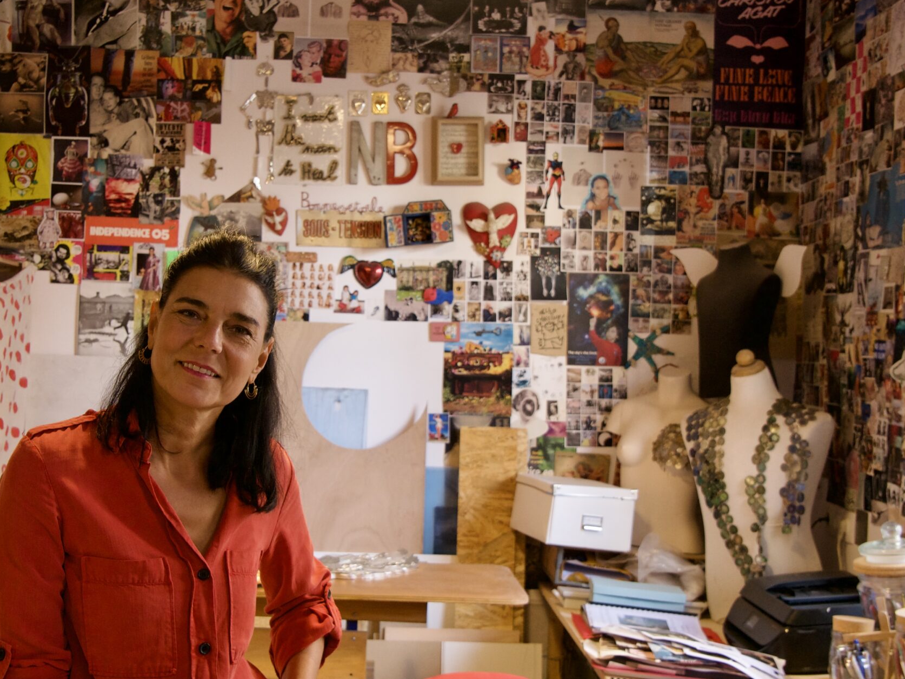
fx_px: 1360
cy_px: 341
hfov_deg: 36.8
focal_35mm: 52
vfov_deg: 28.1
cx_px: 398
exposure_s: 1/30
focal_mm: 17
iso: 400
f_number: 3.8
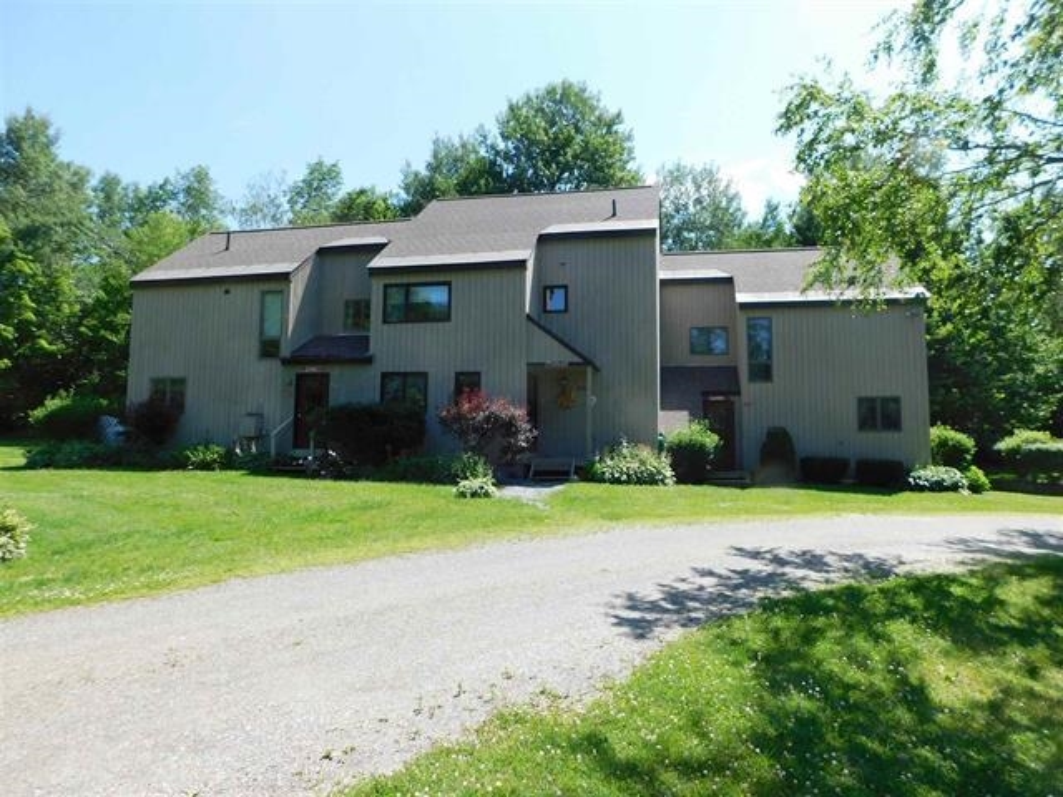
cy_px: 398
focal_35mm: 23
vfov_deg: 58.9
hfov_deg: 73.9
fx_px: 706
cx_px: 532
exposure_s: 1/800
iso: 125
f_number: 3
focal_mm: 4
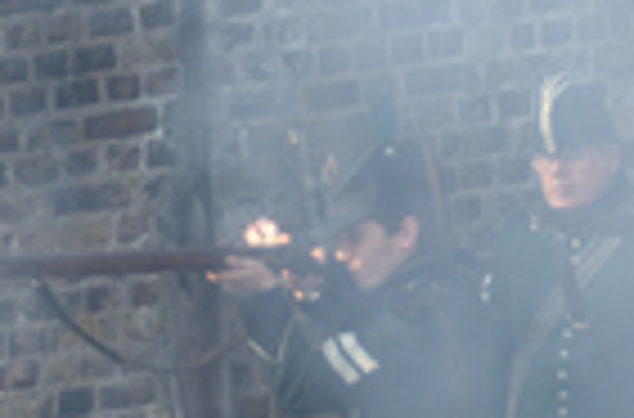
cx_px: 450
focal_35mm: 707
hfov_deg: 2.9
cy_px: 240
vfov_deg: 1.9
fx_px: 12418
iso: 100
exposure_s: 1/250
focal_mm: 95
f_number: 5.3
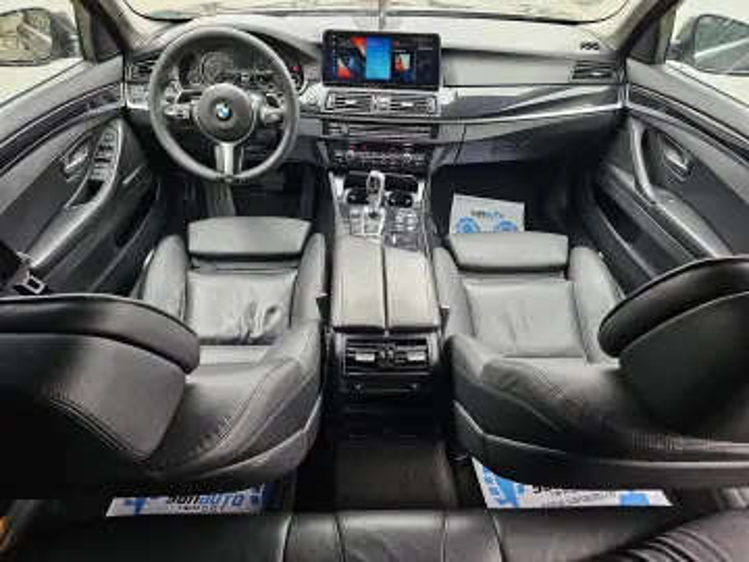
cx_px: 374
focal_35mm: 23
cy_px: 281
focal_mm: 6.3
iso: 250
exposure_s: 1/100
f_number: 1.7
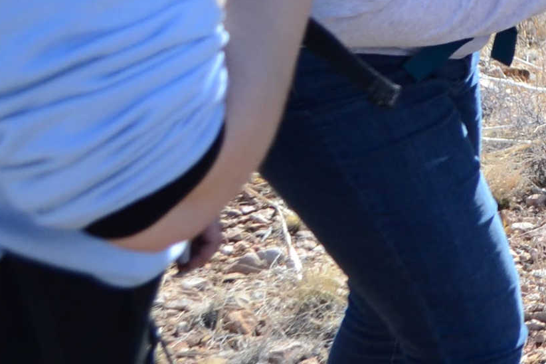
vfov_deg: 11.9
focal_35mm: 115
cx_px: 978
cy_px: 81
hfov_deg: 15.4
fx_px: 1744
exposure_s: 1/2000
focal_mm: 18
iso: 400
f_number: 3.5
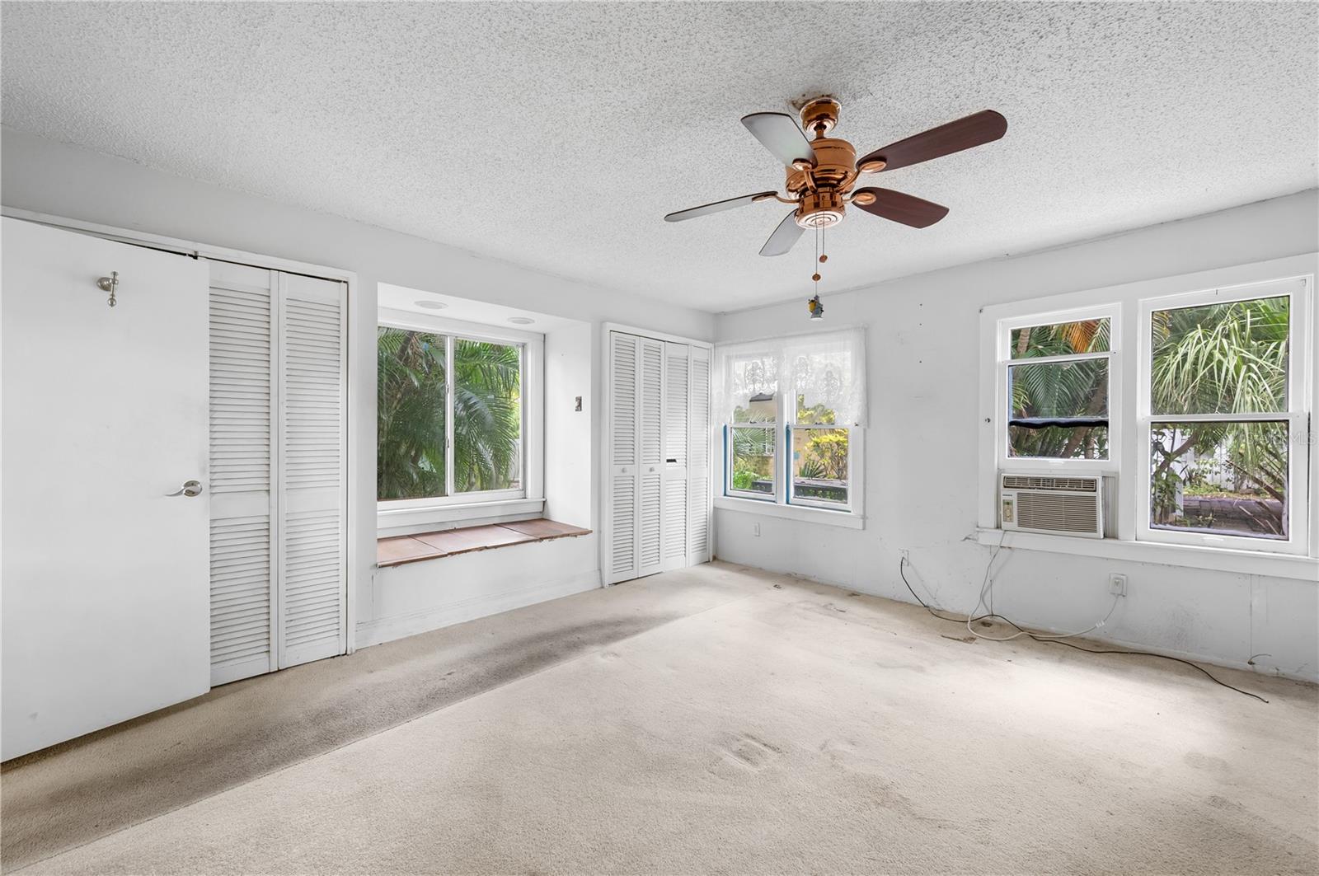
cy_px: 438
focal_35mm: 14
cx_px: 660
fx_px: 512
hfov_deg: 104.3
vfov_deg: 81.1
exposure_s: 1/10
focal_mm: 14
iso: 400
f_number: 8
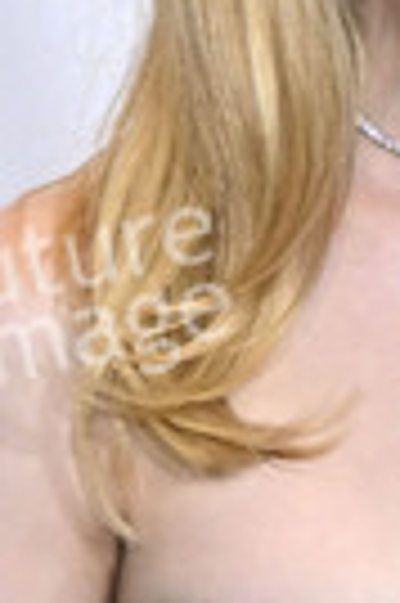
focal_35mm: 350
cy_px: 90
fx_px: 5848
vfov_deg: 5.9
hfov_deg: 3.9
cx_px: 492
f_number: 5.6
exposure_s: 1/320
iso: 2000
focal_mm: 78
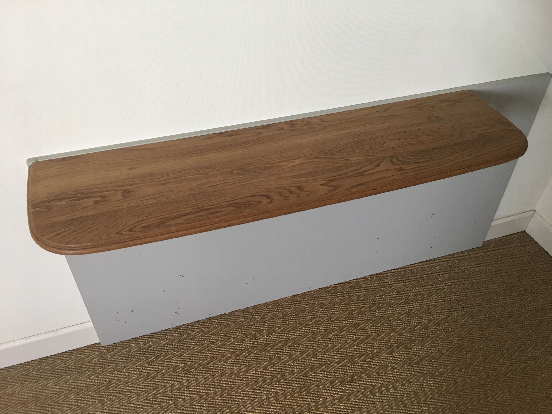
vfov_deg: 48.2
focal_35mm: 29
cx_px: 276
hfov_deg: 61.7
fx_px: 462
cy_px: 207
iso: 80
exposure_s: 1/33
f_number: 2.2
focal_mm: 4.15
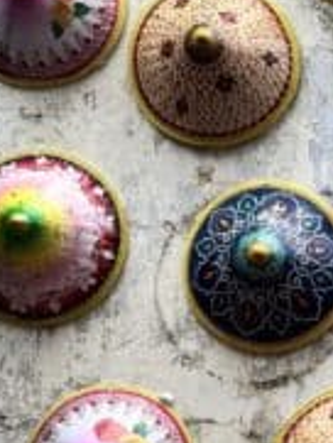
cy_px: 357
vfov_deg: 14.4
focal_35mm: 136
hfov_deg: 10.6
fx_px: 1742
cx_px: 492
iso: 80
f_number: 1.78
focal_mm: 6.76
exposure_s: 1/1026
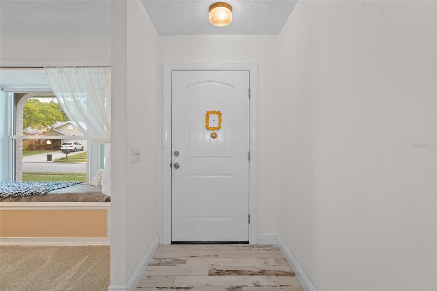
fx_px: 206
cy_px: 146
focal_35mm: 17
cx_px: 218
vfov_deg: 70.4
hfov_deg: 93.3
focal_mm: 17
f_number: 8
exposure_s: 1
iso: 320
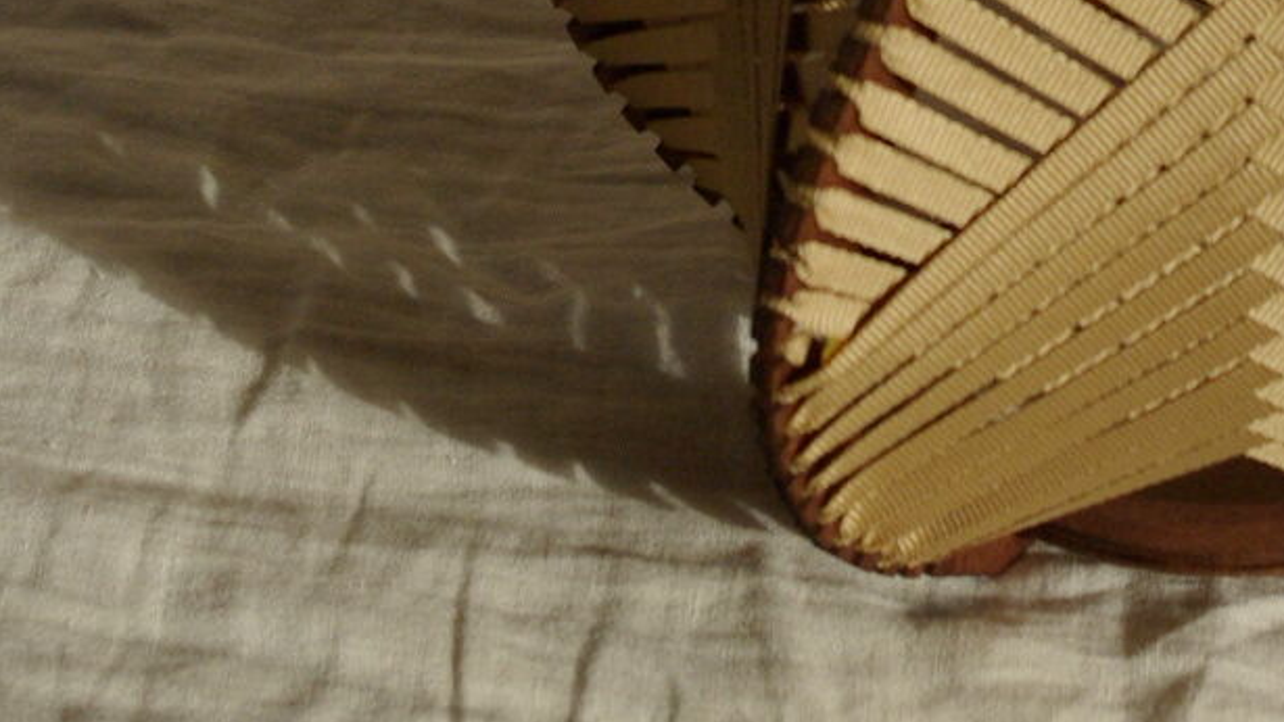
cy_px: -163
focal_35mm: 210
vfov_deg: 5.8
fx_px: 7135
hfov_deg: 10.2
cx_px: 1065
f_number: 5.6
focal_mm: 45
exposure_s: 1/2500
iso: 800
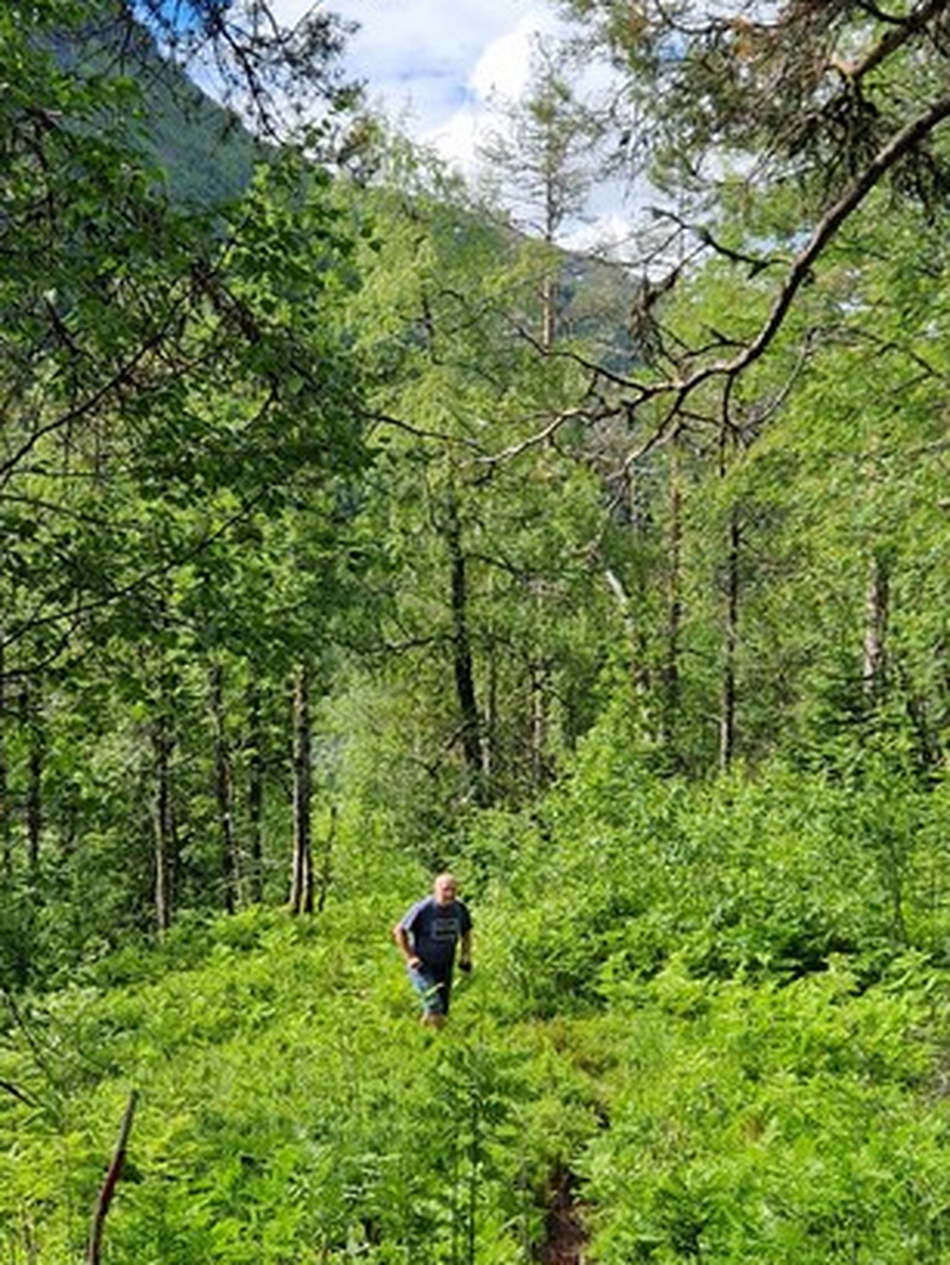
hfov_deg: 24.4
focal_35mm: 60
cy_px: 673
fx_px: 2194
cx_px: 480
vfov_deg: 32.2
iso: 50
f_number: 1.8
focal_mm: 5.4
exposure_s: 1/1116
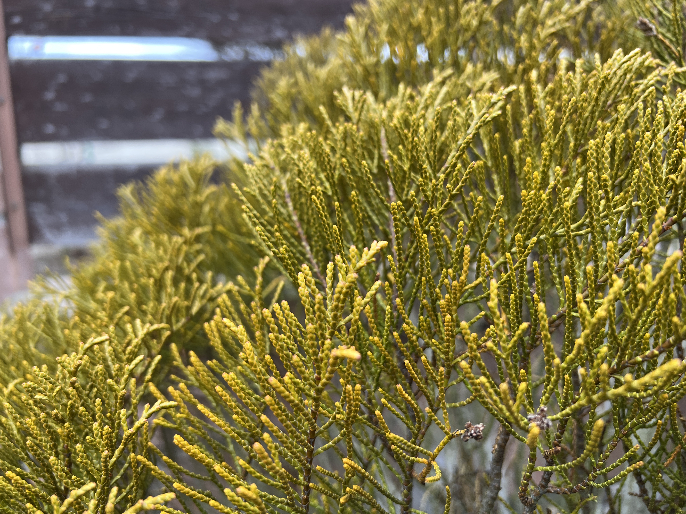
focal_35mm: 26
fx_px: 515
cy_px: 257
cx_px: 343
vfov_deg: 53.1
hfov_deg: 67.3
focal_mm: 5.7
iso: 40
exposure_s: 1/167
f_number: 1.5
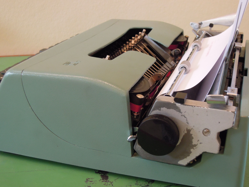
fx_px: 396
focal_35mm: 55
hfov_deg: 34.9
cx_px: 124
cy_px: 94
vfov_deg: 26.6
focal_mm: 9.9
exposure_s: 1/13
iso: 800
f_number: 4
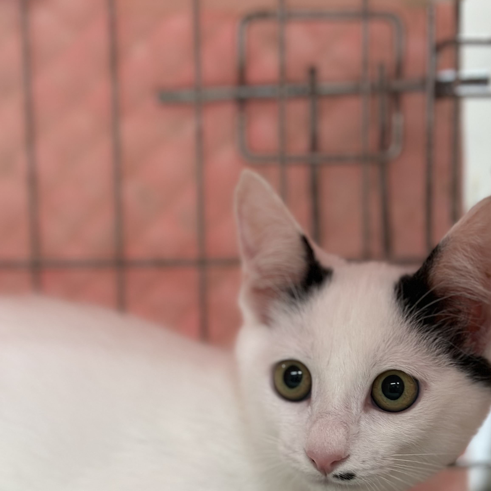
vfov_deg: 23.1
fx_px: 1188
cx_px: 250
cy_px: 375
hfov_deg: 23.4
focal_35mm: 74
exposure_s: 1/60
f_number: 1.78
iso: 200
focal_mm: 6.86
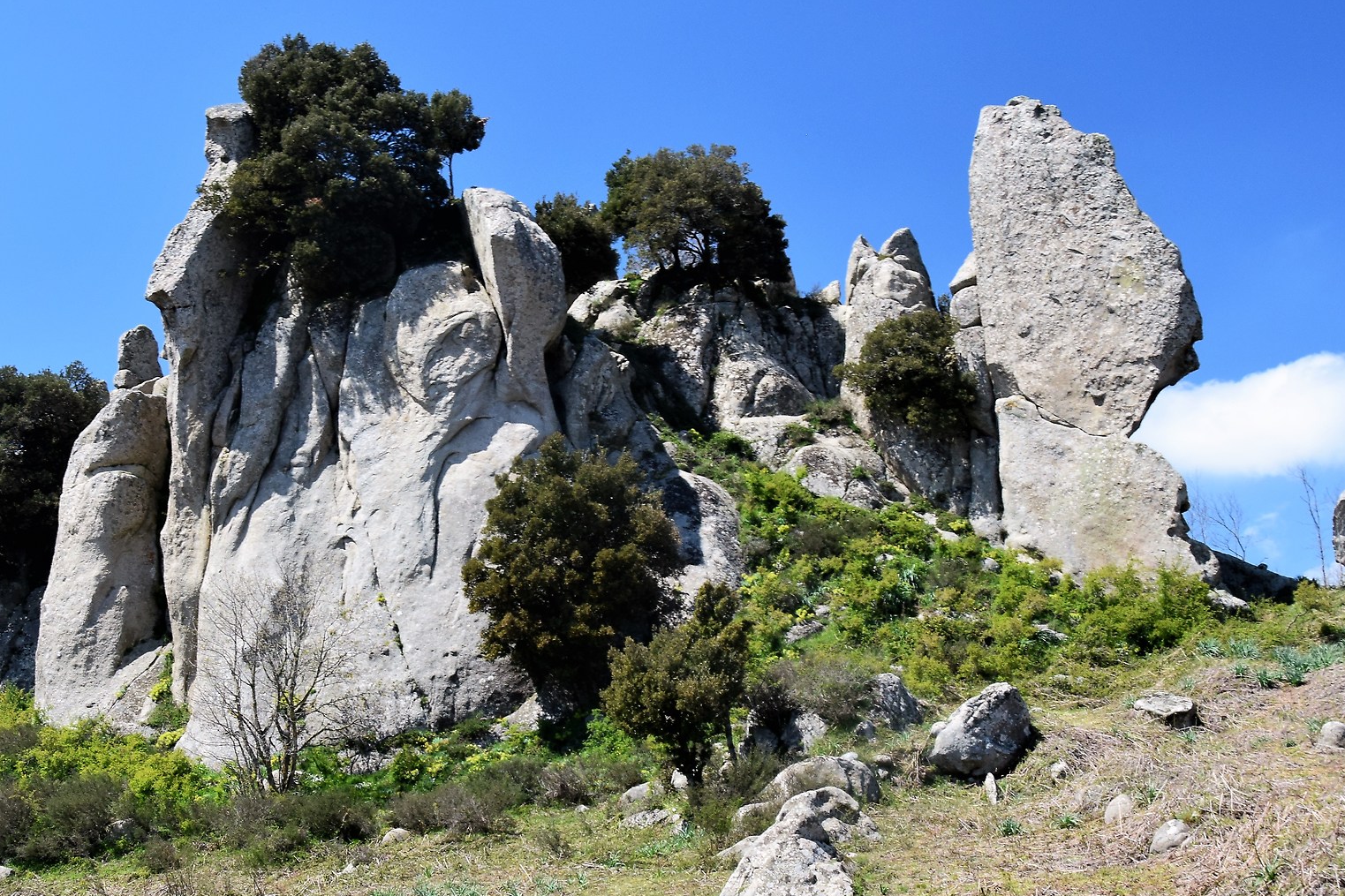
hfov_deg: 38.1
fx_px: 1942
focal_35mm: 52
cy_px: 449
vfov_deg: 26.0
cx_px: 551
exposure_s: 1/200
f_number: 10
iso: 400
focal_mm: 22
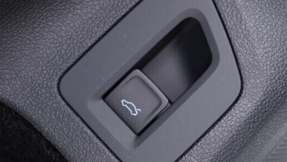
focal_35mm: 74
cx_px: 147
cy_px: 85
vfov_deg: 16.3
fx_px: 563
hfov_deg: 28.6
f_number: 2.8
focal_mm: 24
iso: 200
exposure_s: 1/40
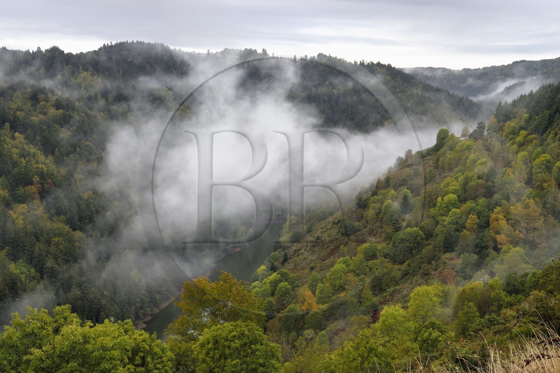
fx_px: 777
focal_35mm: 50
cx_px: 280
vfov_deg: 26.9
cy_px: 186
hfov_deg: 39.6
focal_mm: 50
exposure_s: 1/200
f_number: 10
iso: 800
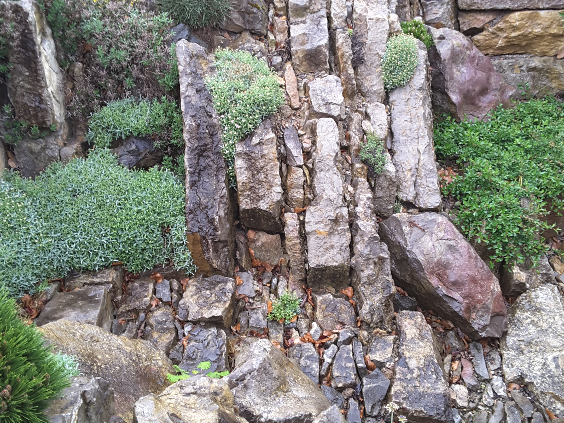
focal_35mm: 43
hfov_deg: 43.8
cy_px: 184
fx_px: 701
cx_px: 276
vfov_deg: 33.6
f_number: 1.9
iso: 40
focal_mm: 2.9
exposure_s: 1/40
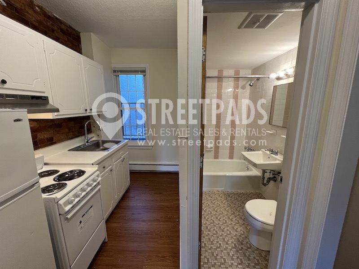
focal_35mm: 13
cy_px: 134
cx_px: 180
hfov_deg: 106.2
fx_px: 135
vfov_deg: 89.9
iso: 125
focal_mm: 1.57
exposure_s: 1/60
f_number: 1.8
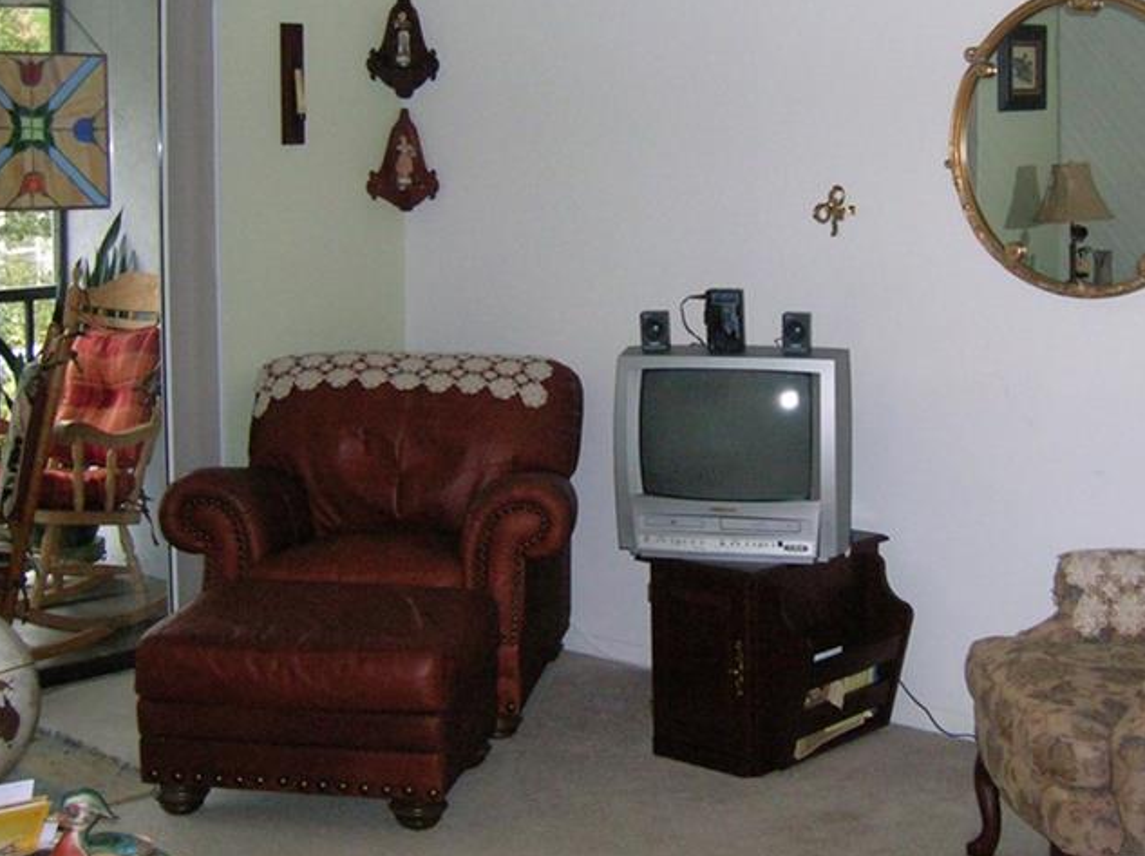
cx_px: 743
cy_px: 280
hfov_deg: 34.7
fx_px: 1817
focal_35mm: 55
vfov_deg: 26.3
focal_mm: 5.7
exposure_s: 1/60.1
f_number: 2.9
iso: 200
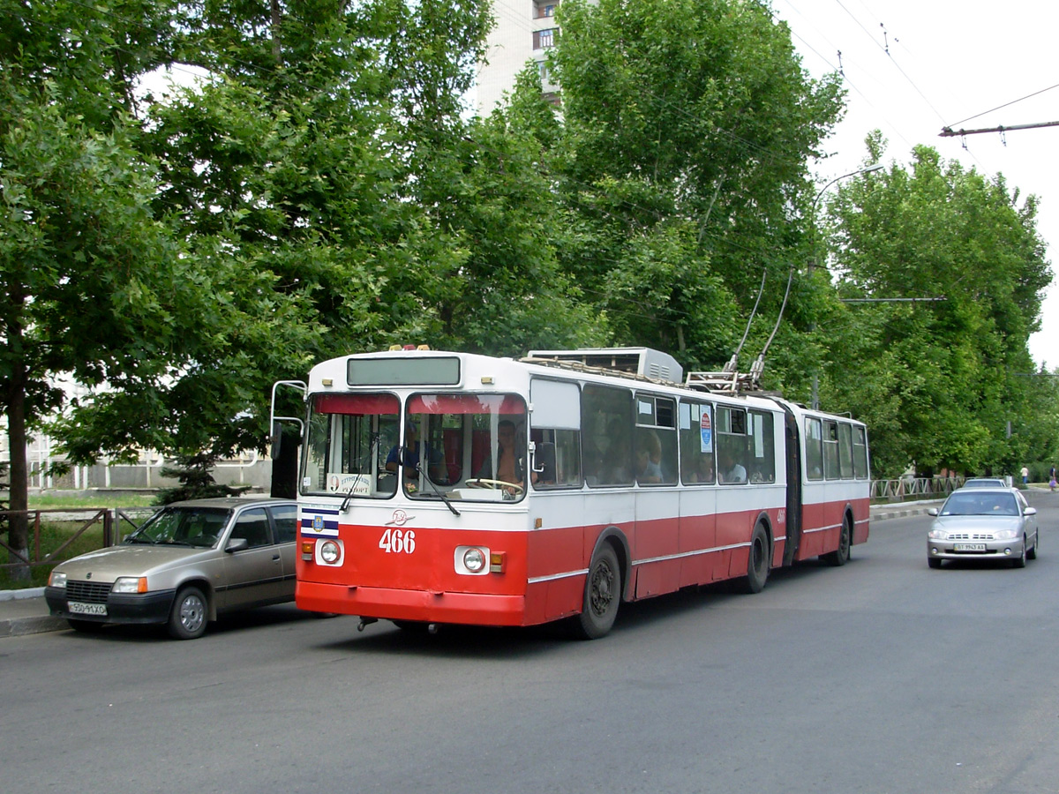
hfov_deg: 49.0
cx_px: 530
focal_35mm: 38
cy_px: 397
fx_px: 1163
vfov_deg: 37.7
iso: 50
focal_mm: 6.3
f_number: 2.9
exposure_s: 1/352
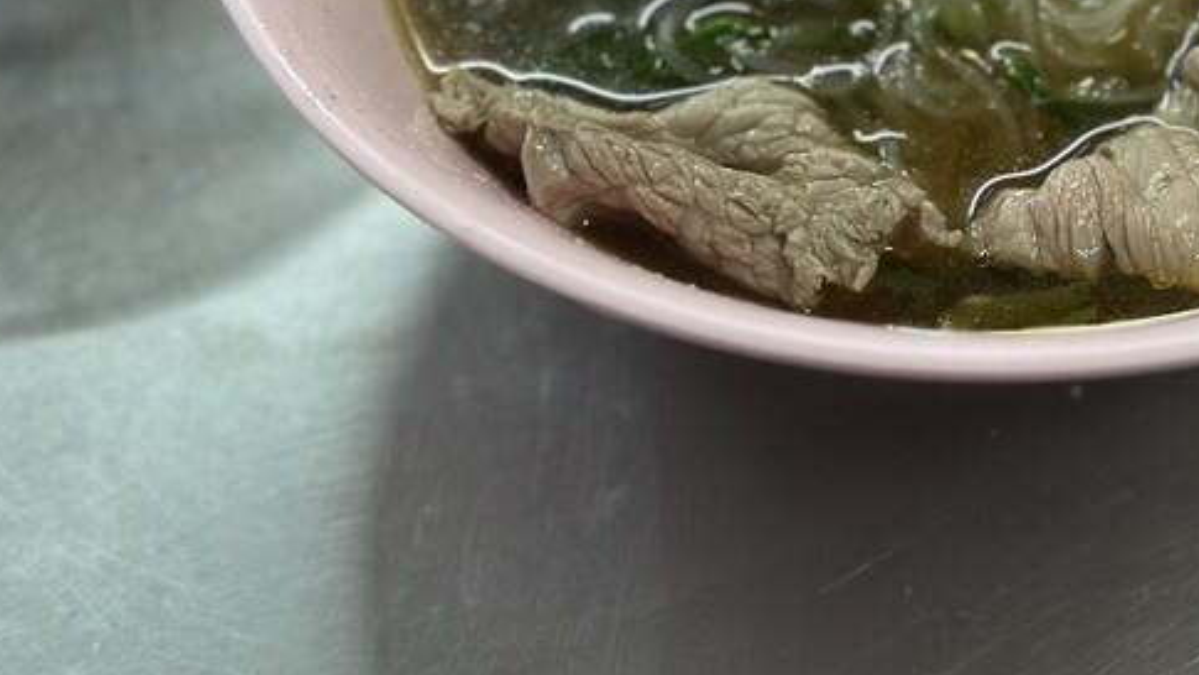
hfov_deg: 21.7
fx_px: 3084
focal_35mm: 97
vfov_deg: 12.2
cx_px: 996
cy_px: -145
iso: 160
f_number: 1.78
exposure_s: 1/50
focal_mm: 6.86
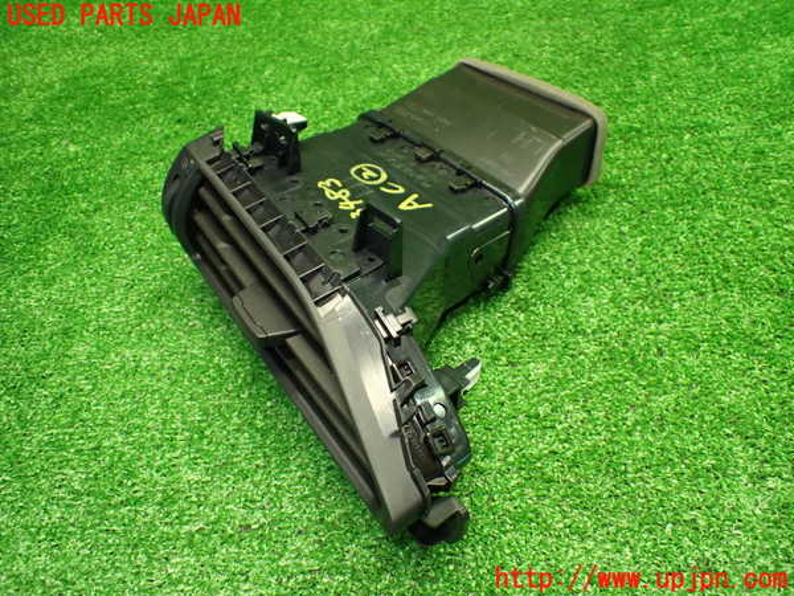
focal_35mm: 30
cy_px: 298
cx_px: 397
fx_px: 688
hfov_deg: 60.0
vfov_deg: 46.8
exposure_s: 1/100
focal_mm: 5.4
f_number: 2.3
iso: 800
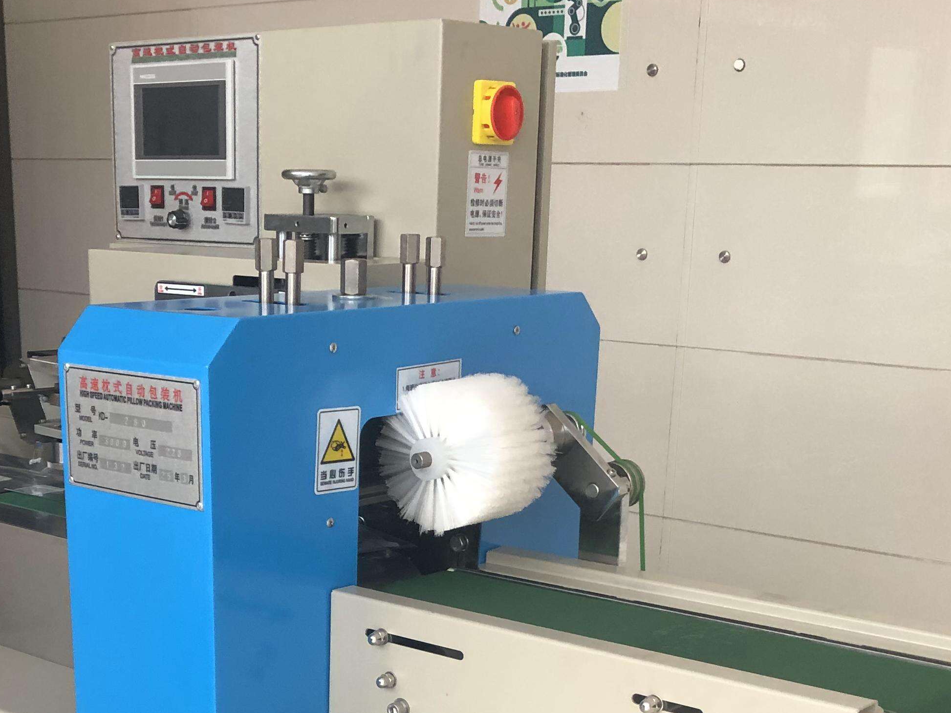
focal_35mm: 58
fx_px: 1594
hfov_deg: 33.0
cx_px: 324
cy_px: 700
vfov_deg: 24.2
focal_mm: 3.99
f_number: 1.8
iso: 40
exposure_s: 1/25
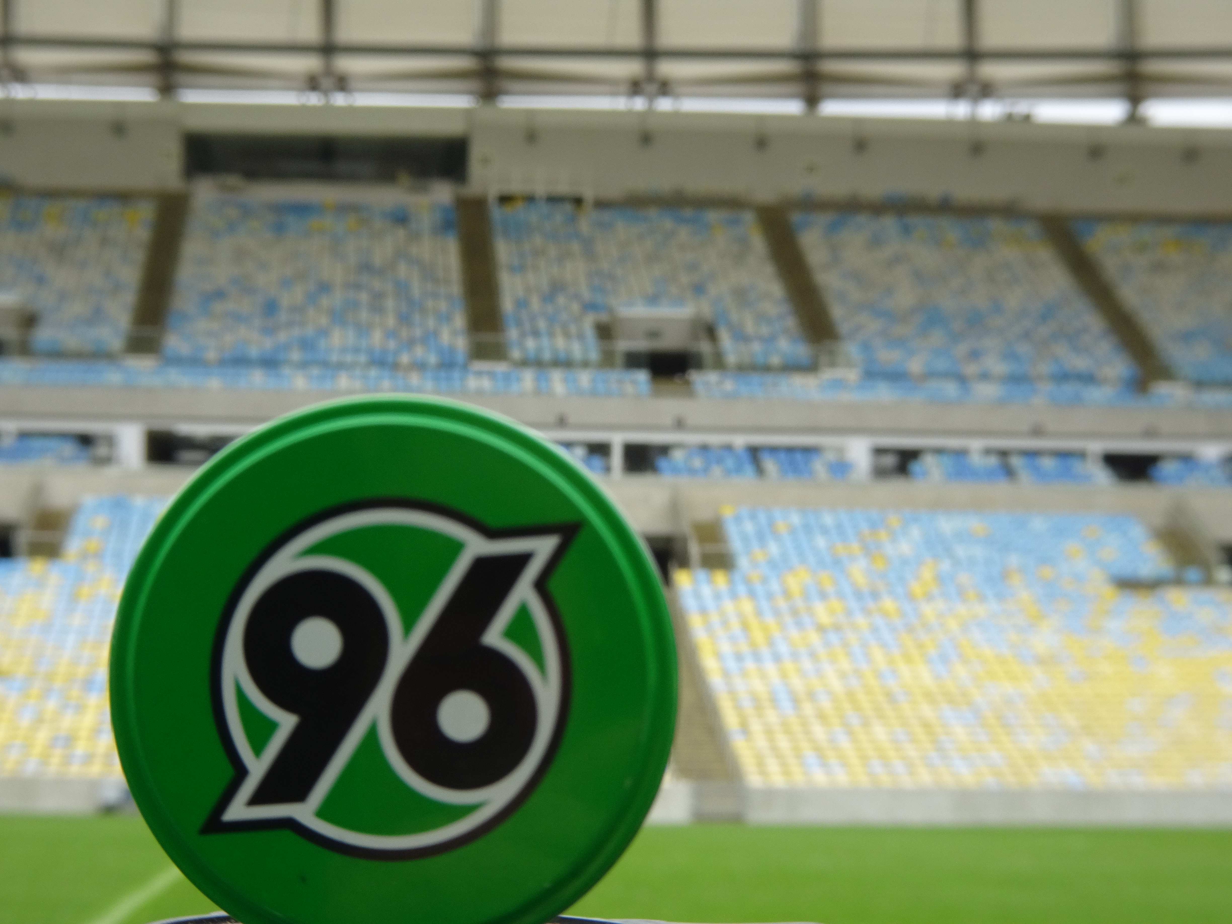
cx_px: 616
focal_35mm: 93
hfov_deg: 21.1
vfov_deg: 15.9
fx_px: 3310
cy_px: 462
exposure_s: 1/100
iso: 100
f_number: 5
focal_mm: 15.92
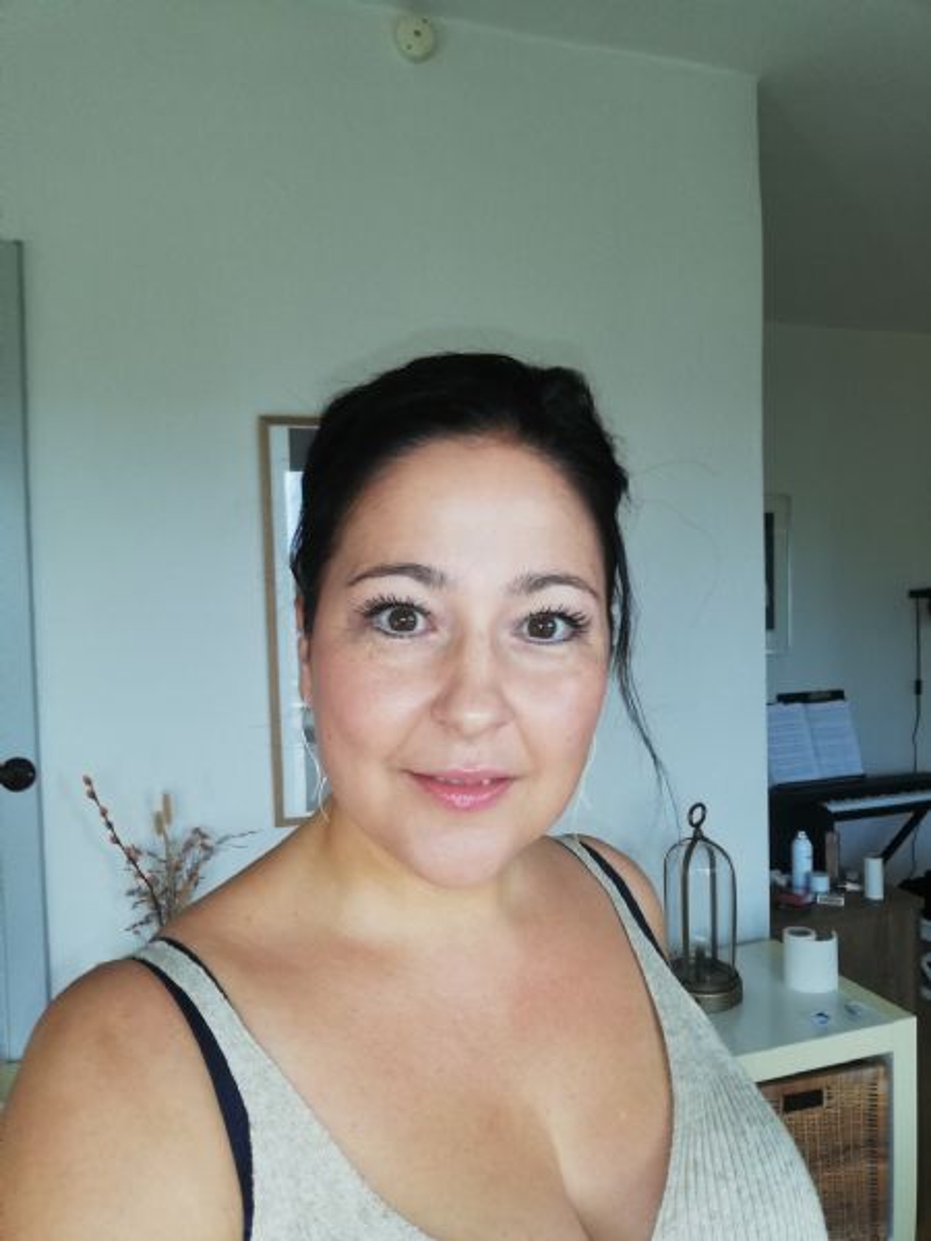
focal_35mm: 26
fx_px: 932
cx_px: 466
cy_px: 620
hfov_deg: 53.1
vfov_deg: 67.3
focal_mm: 3.81
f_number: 2.2
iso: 125
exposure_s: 1/50
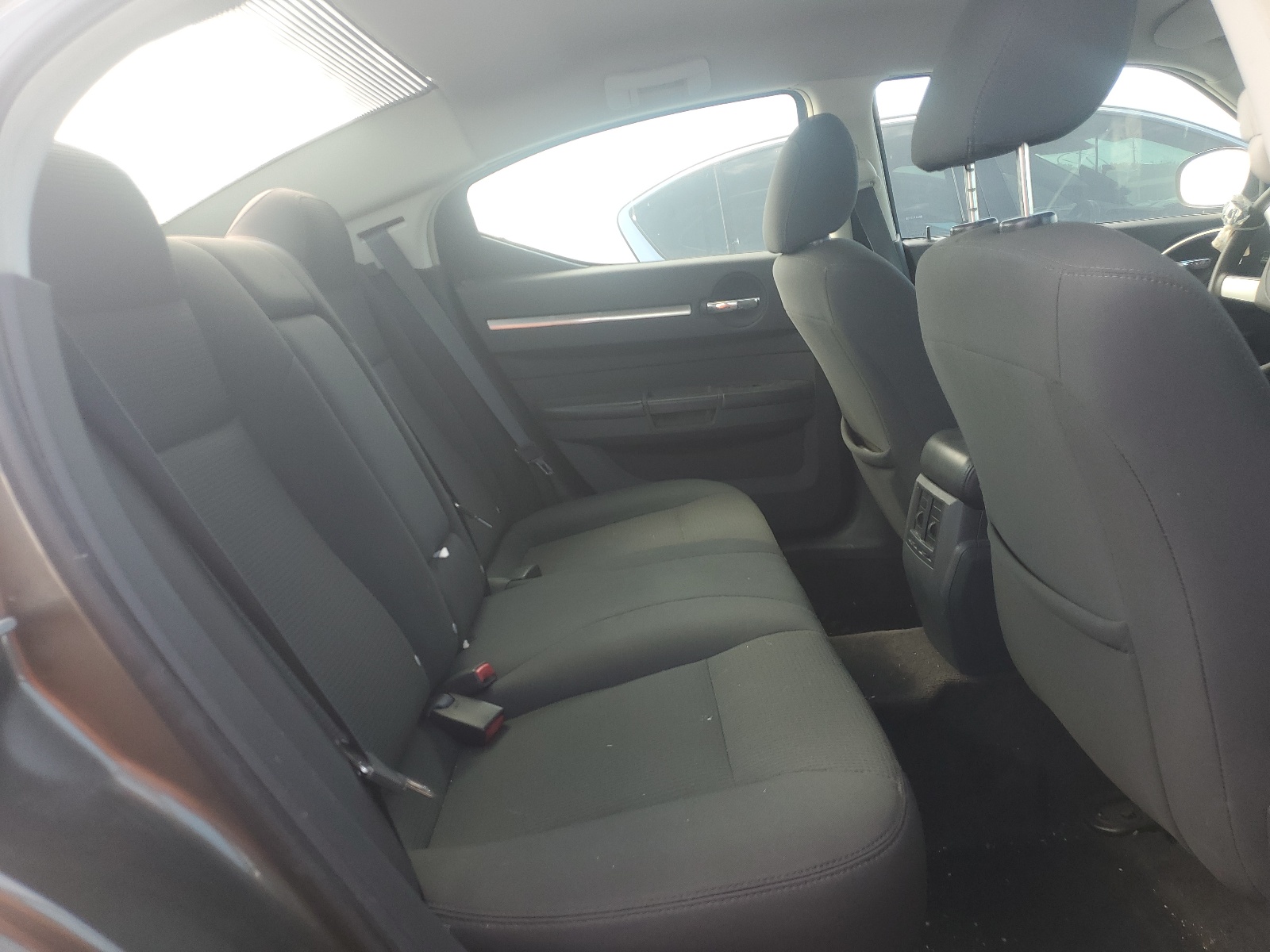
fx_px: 954
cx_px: 635
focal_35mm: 26
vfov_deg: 53.1
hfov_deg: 67.3
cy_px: 476
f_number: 1.5
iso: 50
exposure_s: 1/200
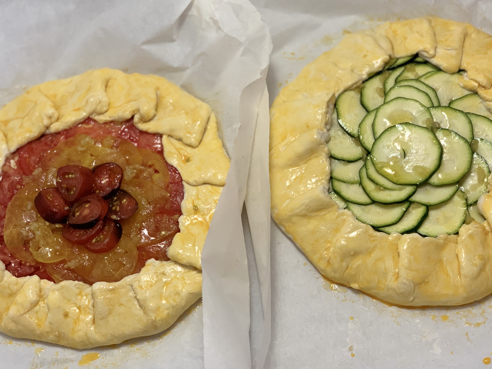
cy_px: 184
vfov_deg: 28.0
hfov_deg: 36.8
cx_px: 246
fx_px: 739
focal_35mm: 52
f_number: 2.4
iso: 100
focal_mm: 6
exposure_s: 1/60
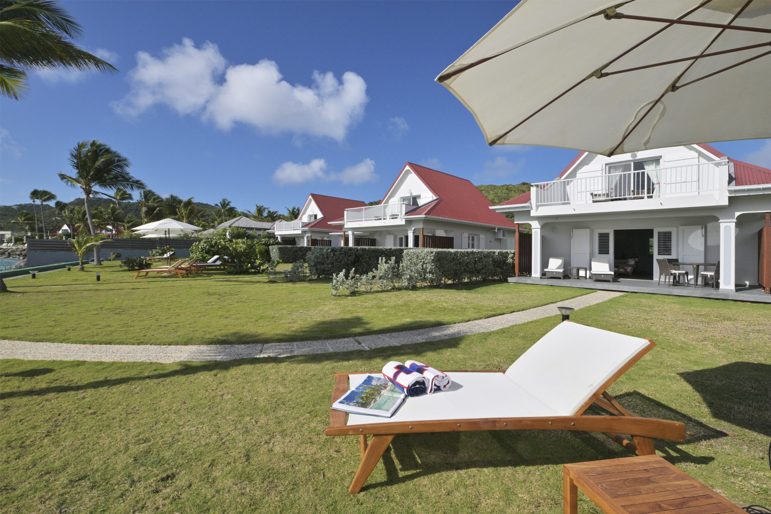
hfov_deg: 96.7
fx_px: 343
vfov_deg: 73.8
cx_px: 386
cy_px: 257
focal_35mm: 16
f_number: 11
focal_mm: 16
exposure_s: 1/1600
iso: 500
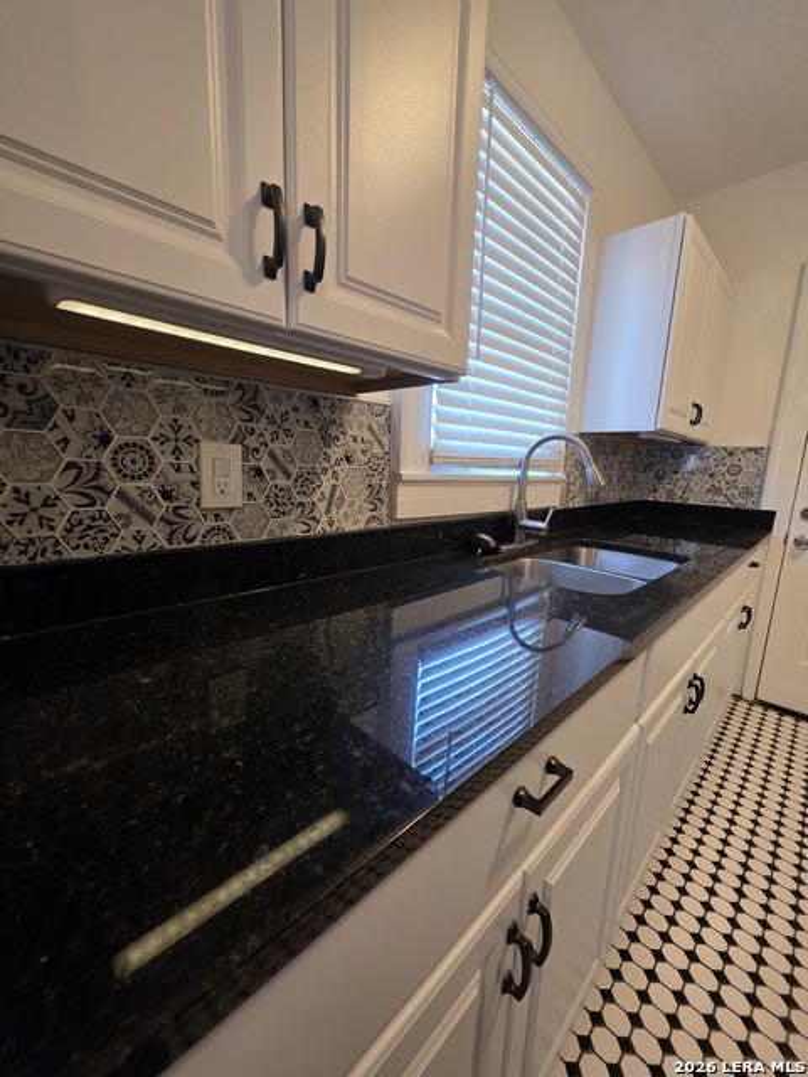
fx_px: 405
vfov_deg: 106.2
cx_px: 404
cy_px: 538
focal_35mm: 13
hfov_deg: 89.9
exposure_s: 1/120
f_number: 1.9
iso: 250
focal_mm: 2.2
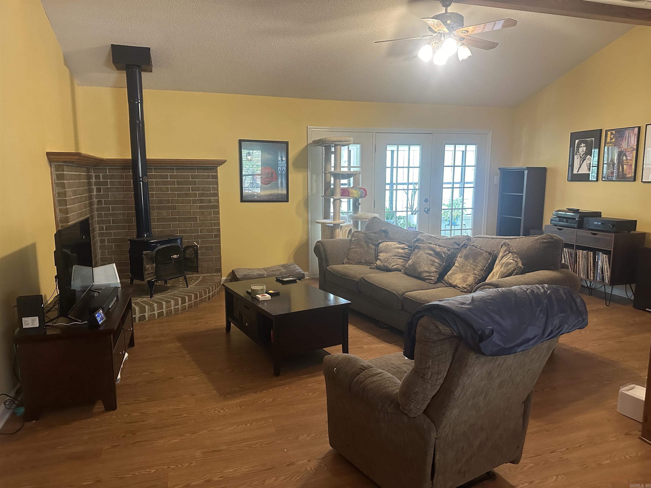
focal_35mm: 24
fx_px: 451
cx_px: 326
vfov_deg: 56.8
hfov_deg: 71.6
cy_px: 244
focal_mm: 6.86
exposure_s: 1/60
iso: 500
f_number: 1.78
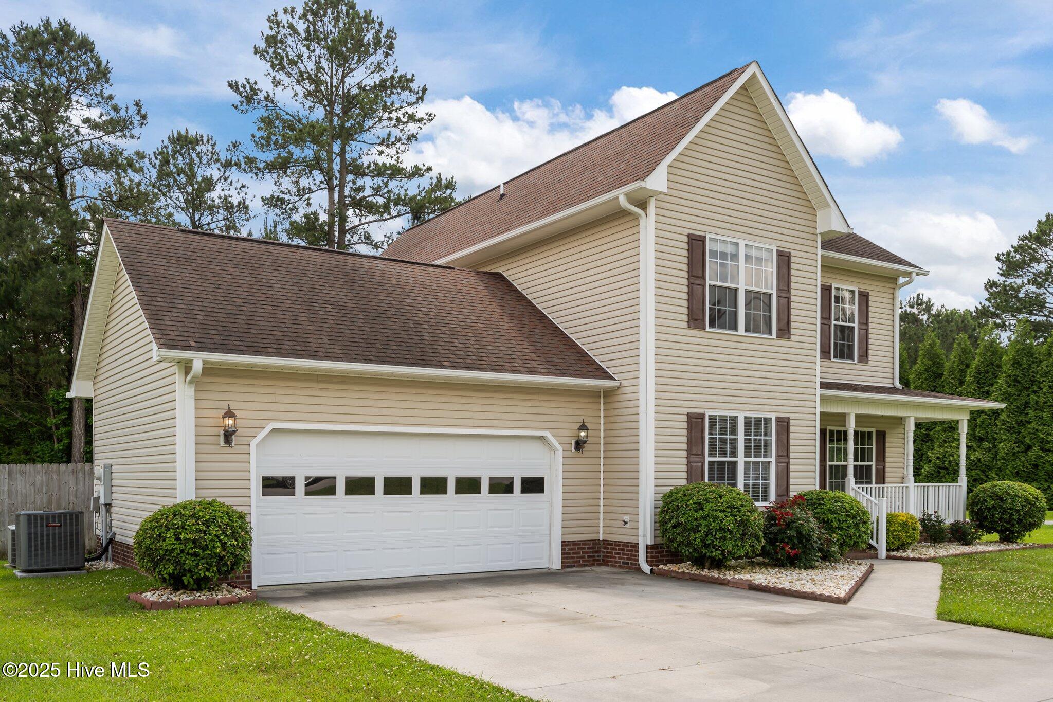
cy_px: 351
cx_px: 526
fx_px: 877
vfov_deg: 43.6
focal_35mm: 30
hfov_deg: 61.9
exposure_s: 1/160
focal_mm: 30
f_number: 7.1
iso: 64
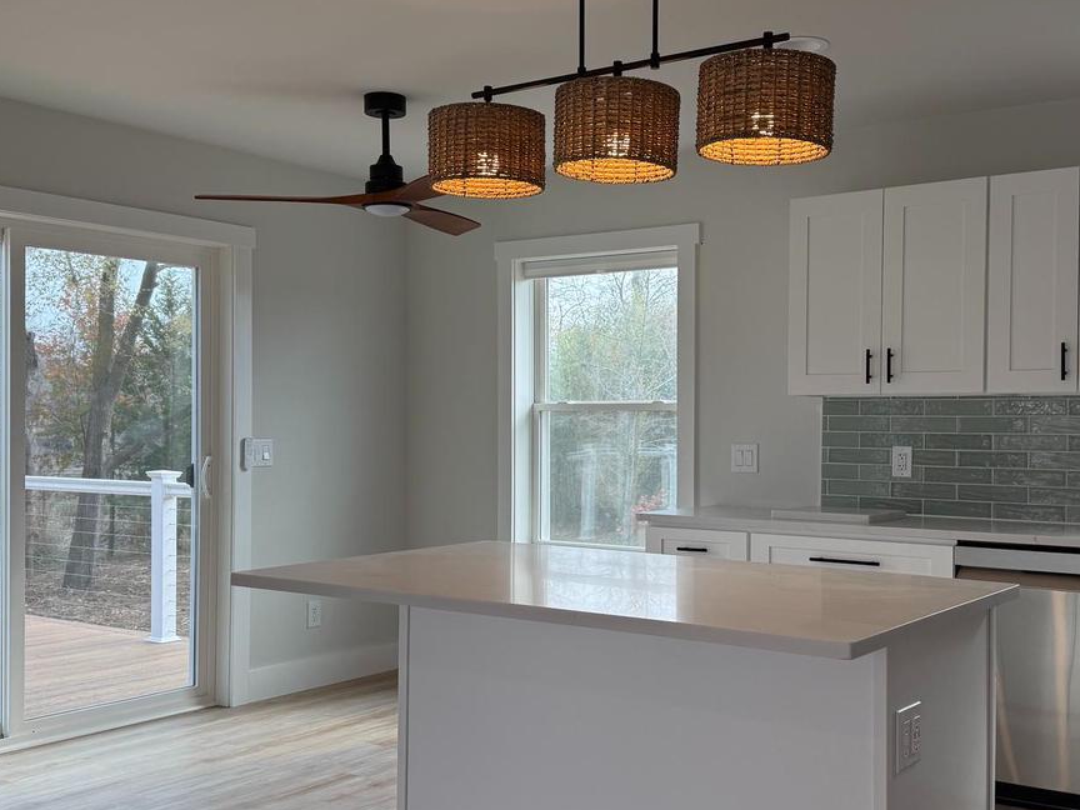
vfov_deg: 35.9
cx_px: 611
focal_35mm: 40
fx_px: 1248
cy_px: 430
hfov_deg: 46.7
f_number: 1.78
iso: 100
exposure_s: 1/683
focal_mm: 6.76
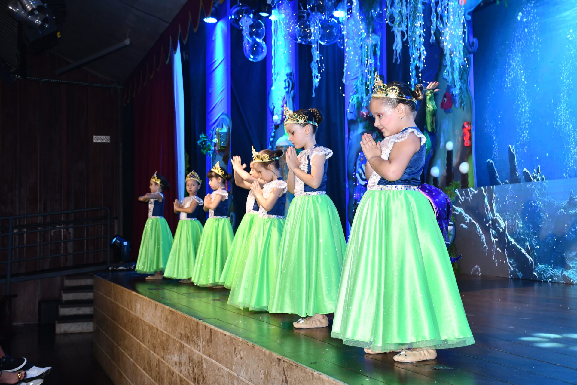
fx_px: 721
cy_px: 192
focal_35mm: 45
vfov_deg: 29.9
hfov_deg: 43.6
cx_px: 288
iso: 1000
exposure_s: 1/60
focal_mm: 30
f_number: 4
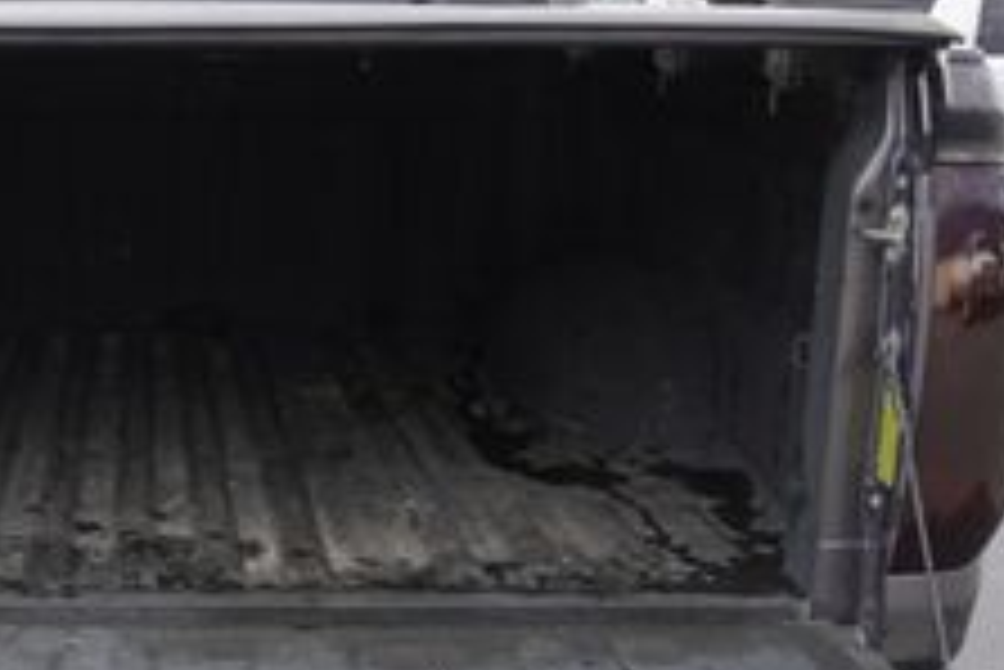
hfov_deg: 28.1
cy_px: 508
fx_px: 1926
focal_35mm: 69
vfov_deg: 19.6
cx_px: 95
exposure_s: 1/125
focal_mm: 16
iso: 100
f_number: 5.6
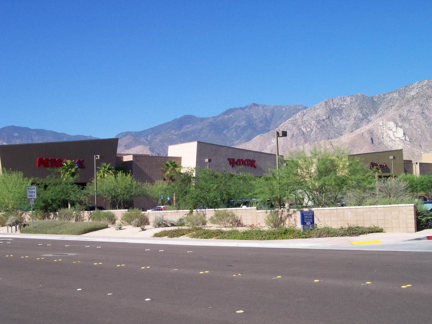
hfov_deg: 36.2
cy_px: 162
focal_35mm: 53
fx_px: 661
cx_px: 216
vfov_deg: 27.5
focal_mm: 8.7
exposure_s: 1/351
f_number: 6.1
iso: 80
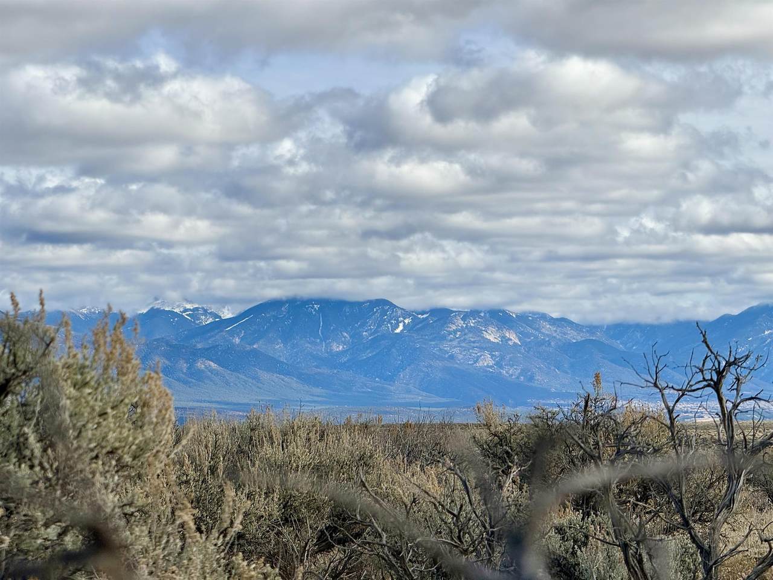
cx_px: 386
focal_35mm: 120
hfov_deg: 16.4
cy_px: 290
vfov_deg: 12.3
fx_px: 2680
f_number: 2.8
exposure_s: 1/1730
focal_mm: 15.66
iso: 50
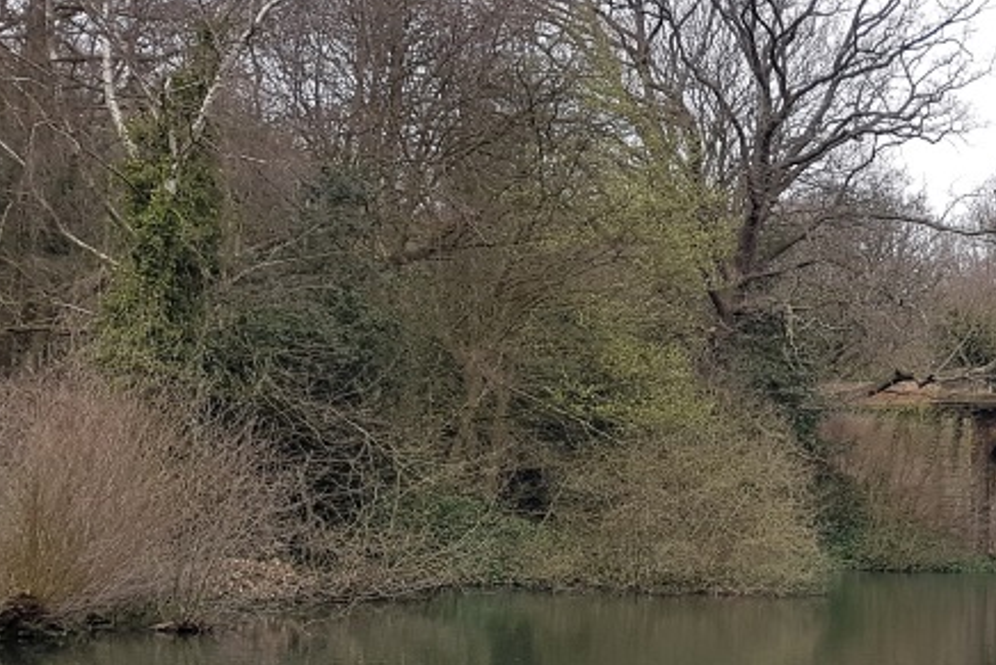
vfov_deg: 21.6
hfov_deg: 29.1
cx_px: 1106
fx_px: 1716
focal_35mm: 62
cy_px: 535
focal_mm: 4.2
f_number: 1.7
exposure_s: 1/844
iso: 40
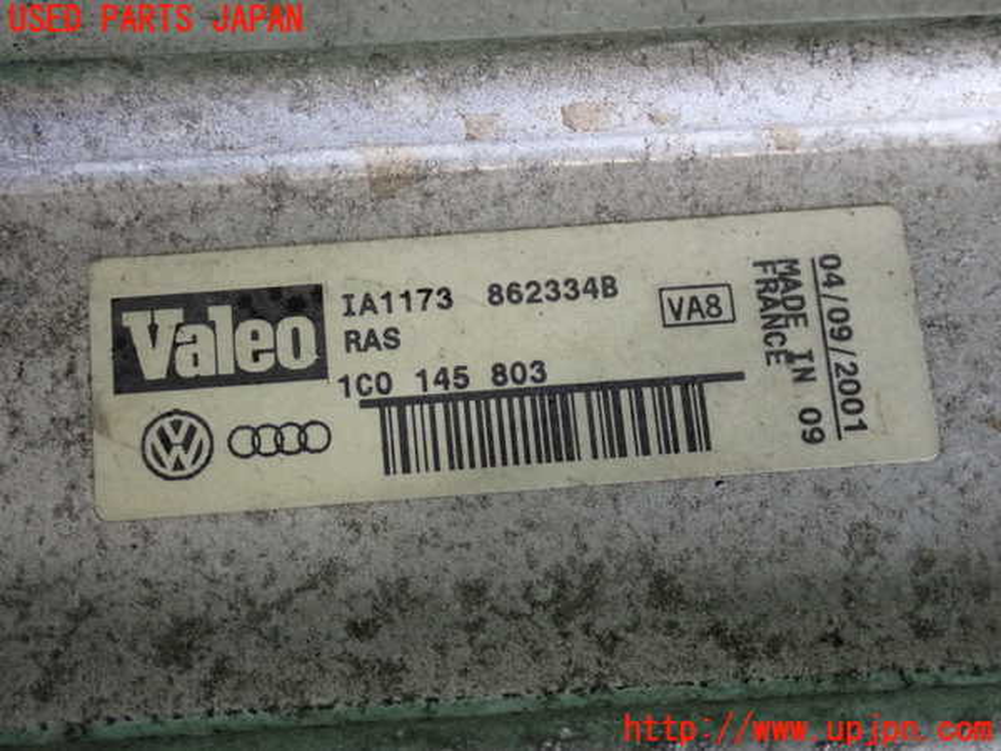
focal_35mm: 71
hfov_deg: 27.4
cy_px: 376
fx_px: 2053
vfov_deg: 20.7
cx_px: 500
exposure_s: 1/60
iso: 640
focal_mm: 12.73
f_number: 3.9
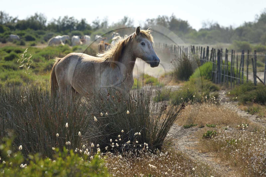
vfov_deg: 6.9
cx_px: 133
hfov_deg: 10.3
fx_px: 1477
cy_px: 88
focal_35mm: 200
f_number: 10
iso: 200
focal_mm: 200
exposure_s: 1/500
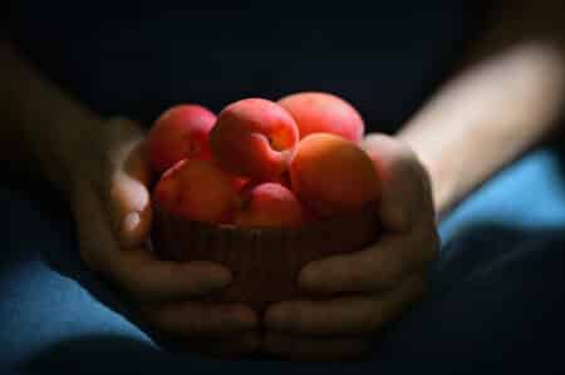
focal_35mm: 300
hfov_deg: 6.9
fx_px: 4703
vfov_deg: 4.6
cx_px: 282
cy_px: 188
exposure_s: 1/60
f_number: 4
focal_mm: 300
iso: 500
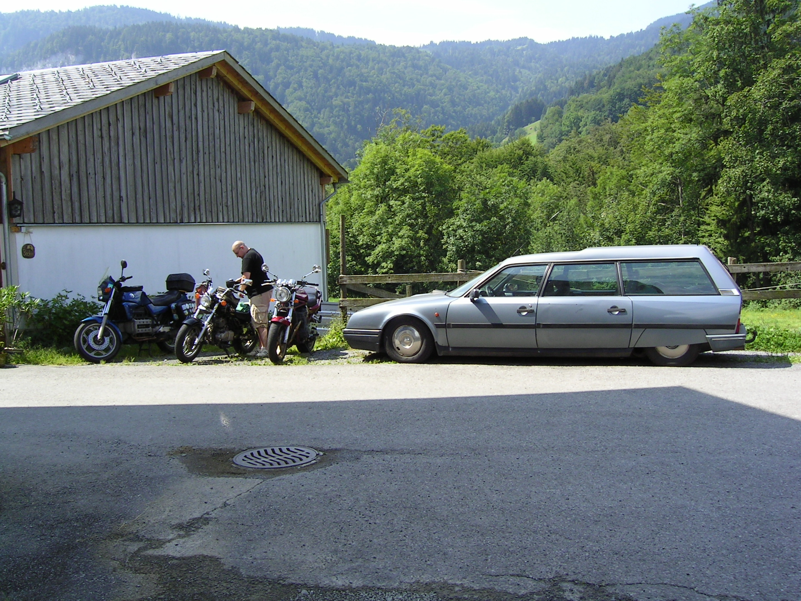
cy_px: 300
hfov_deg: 51.4
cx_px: 400
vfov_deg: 39.7
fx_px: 833
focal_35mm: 36
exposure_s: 1/198
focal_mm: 5.6
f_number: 4.8
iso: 50
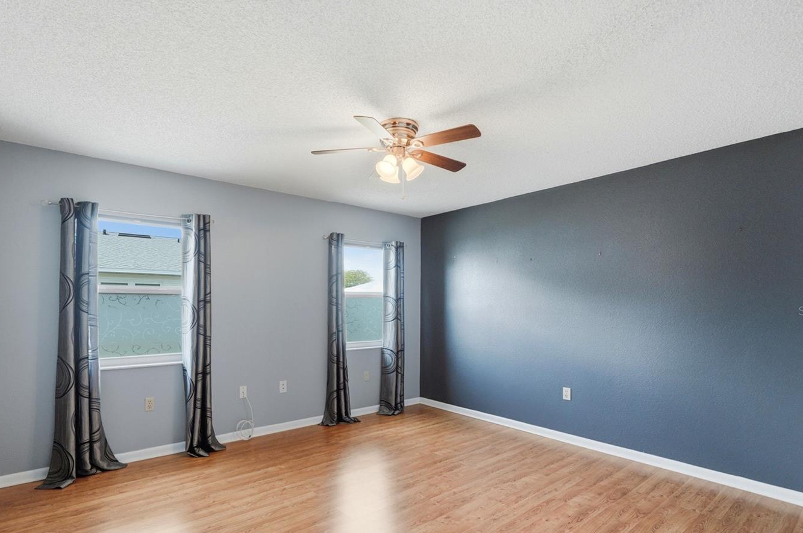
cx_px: 370
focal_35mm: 18
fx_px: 401
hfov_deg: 89.9
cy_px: 311
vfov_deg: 66.8
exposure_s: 1/50
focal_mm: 10
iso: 100
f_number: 7.1
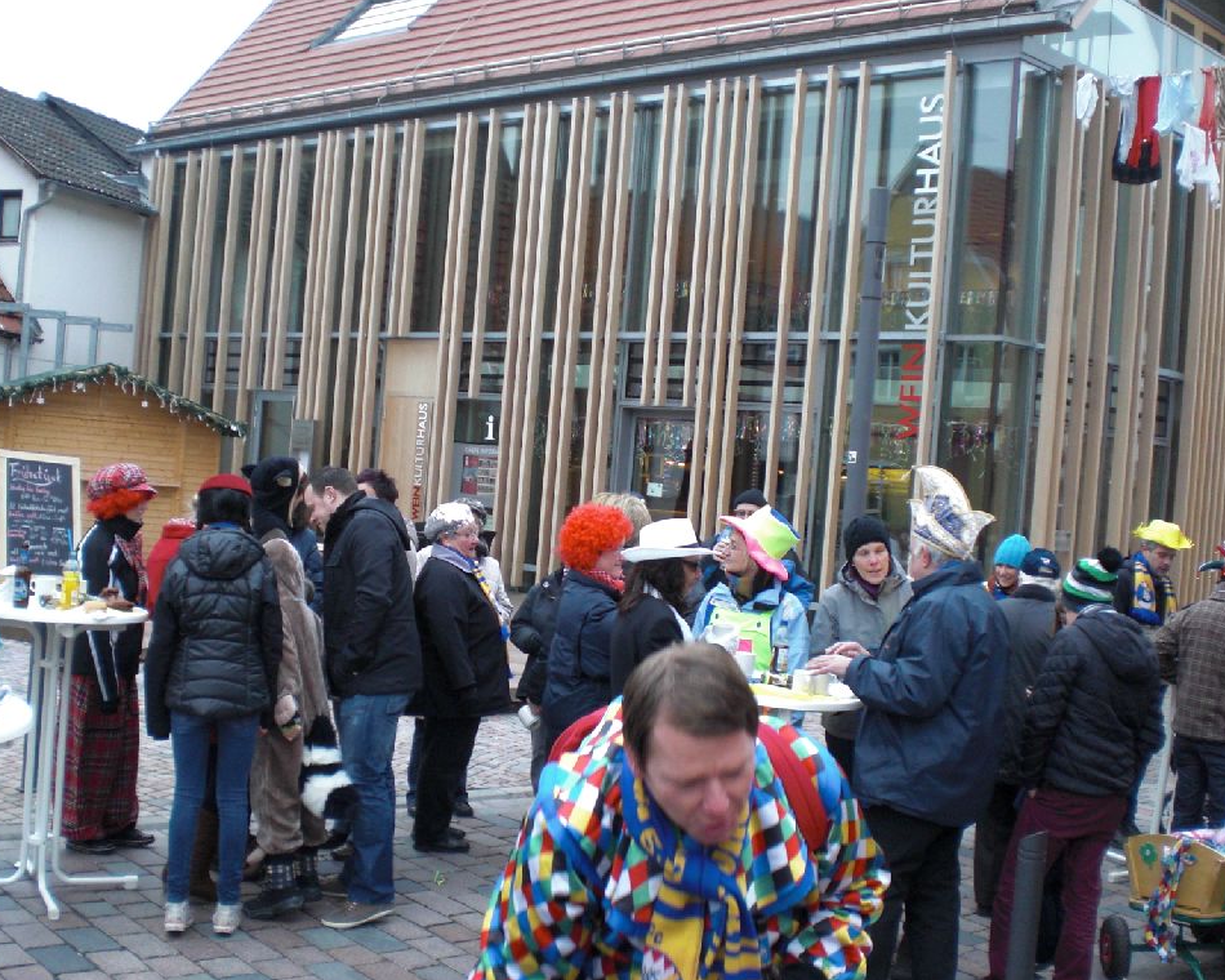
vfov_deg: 37.3
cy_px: 489
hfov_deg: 45.8
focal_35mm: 40
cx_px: 602
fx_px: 1450
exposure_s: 1/60
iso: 200
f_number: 3.1
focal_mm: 6.3
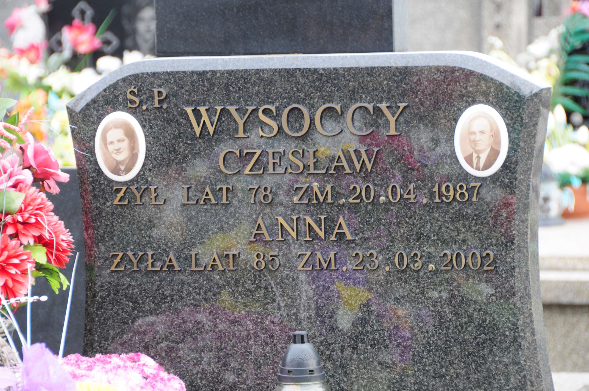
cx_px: 294
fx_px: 3187
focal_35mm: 195
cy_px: 196
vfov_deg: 7.0
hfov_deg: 10.6
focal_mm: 130
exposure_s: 1/125
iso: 500
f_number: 7.1
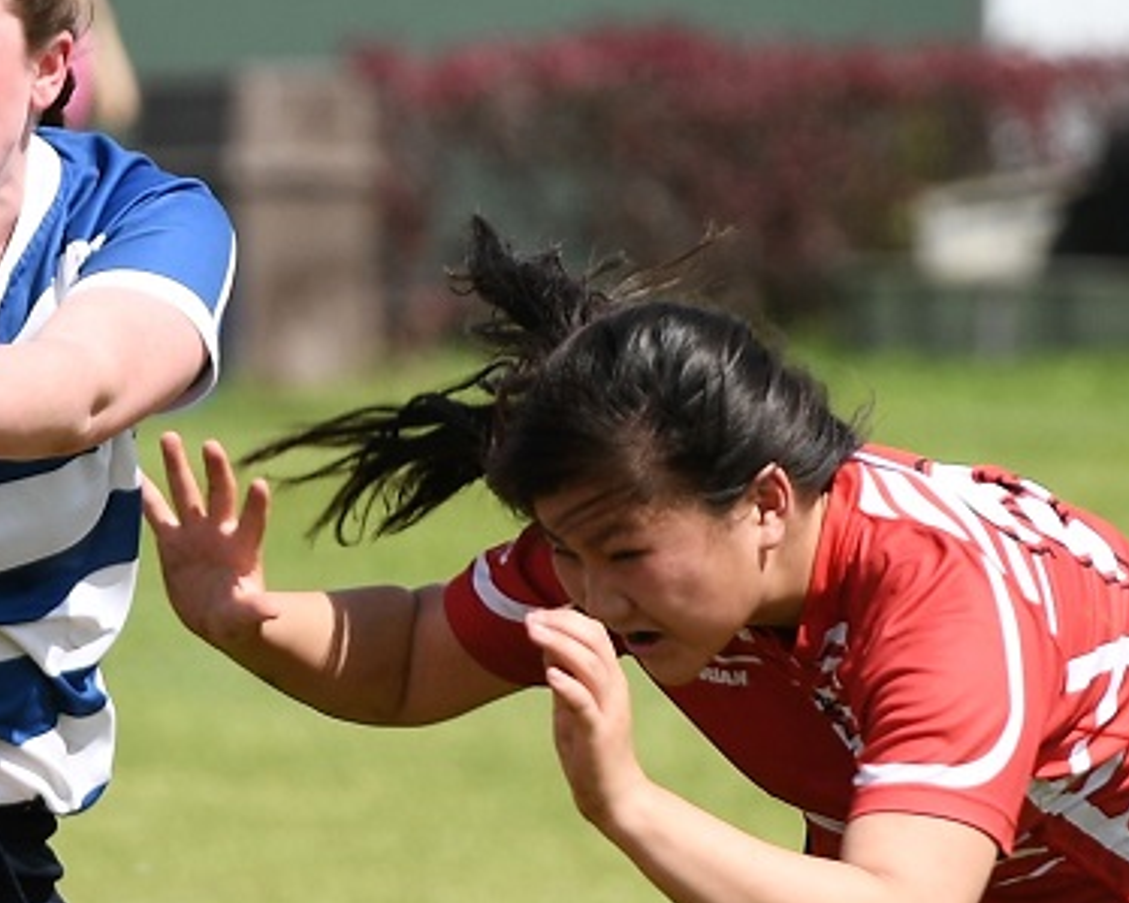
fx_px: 25221
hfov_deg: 2.6
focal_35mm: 755
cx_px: -296
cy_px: 859
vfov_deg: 2.0
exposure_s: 1/1000
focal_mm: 200
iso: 100
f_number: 4
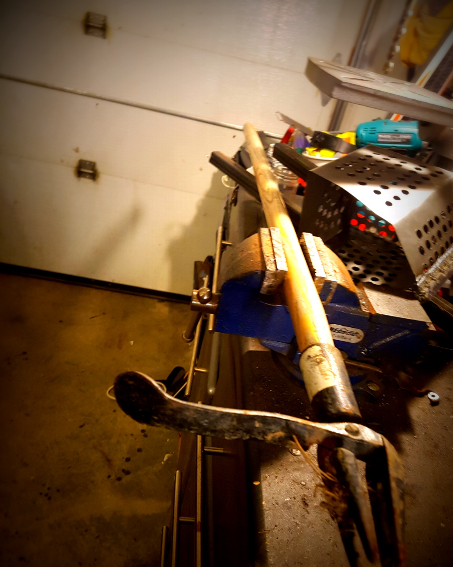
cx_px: 230
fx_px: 469
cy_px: 308
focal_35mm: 28
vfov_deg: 62.1
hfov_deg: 51.5
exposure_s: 1/11
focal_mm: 4.2
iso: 200
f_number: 1.7
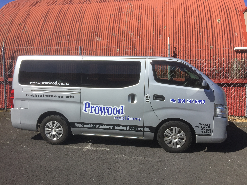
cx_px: 124
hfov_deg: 61.7
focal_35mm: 29
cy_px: 92
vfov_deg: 48.2
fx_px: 207
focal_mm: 4.15
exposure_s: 1/2326
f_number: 2.2
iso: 32
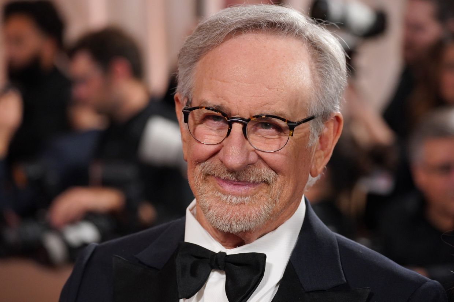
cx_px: 227
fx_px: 1941
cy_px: 151
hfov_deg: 13.3
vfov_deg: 8.9
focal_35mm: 154
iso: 4000
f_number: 5.6
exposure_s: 1/400
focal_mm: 154
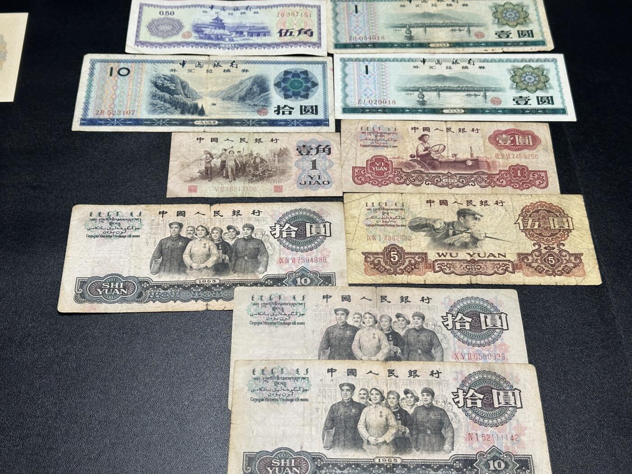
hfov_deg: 39.7
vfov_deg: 30.3
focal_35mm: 48
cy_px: 237
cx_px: 316
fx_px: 876
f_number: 1.78
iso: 100
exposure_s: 1/50
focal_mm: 6.86
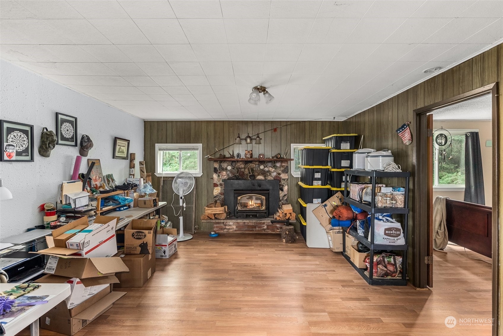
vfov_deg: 73.8
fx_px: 224
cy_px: 168
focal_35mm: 16
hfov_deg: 96.7
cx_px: 252
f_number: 8
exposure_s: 5
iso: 500
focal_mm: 16
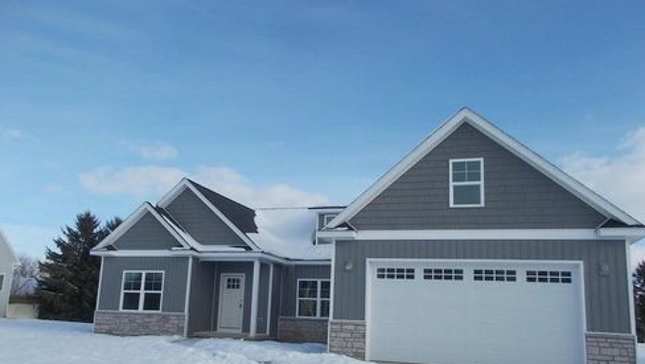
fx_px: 496
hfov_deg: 66.0
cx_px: 321
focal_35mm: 29
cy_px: 227
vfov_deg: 40.0
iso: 80
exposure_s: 1/160
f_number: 8
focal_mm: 4.6
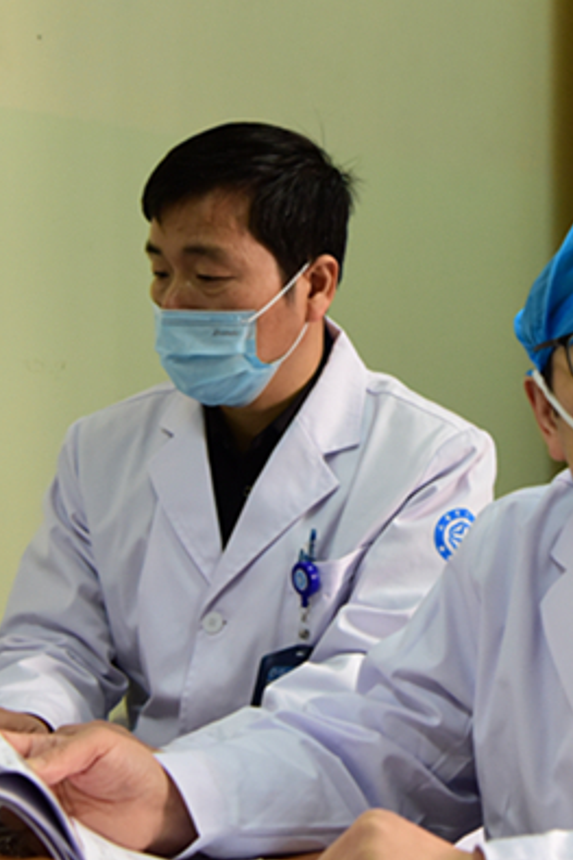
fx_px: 1840
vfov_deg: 26.3
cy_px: 530
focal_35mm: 77
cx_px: 455
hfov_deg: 17.6
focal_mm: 38
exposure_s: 1/100
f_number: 5
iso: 2000
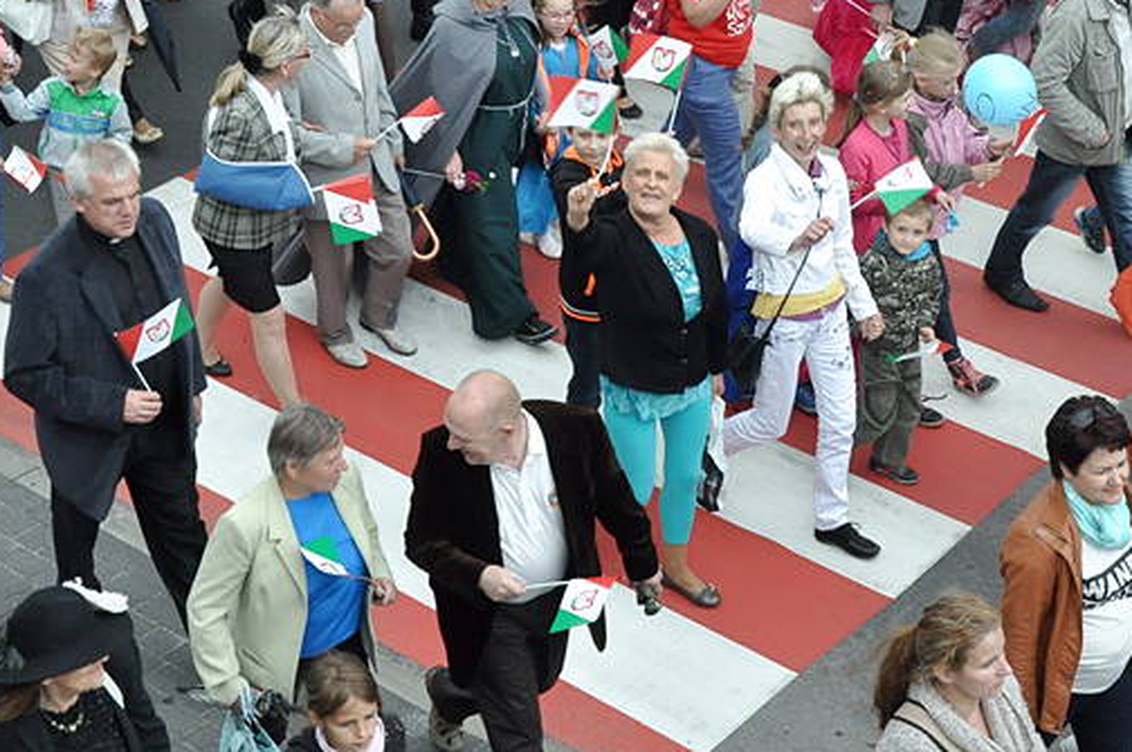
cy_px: 205
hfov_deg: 25.1
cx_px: 618
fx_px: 2544
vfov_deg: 16.7
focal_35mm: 81
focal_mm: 32
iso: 1250
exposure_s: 1/400
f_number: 10
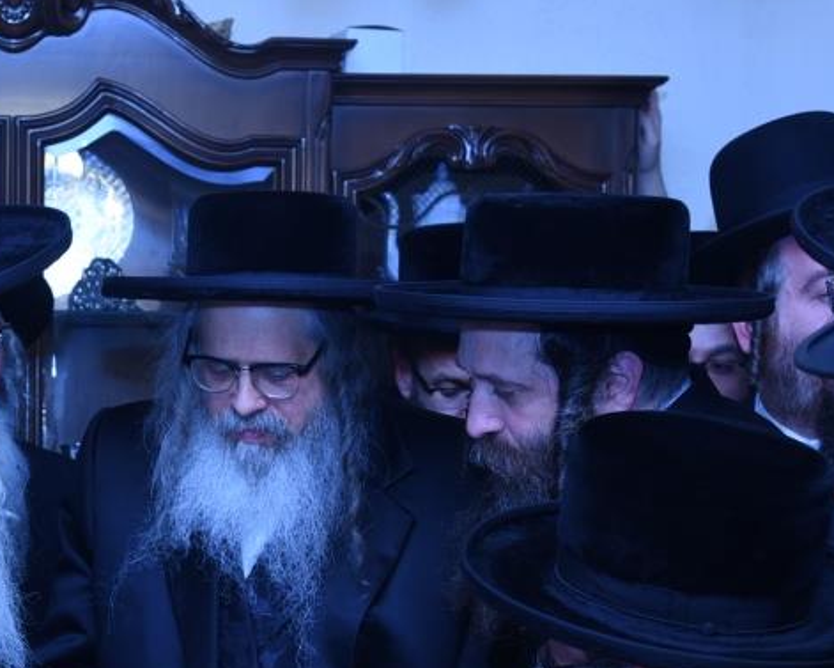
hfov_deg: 19.3
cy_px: 560
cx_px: 115
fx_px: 2419
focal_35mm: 98
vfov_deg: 15.6
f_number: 5
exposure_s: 1/100
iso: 800
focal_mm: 48
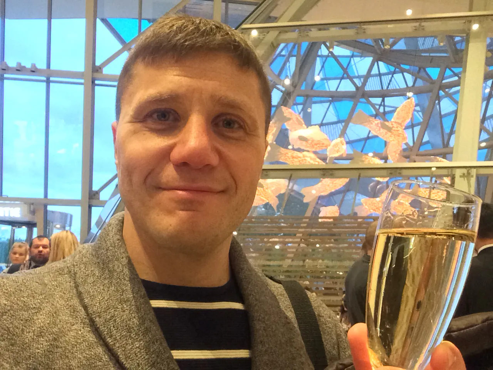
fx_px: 442
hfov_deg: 58.4
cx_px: 246
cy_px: 185
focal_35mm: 31
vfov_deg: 45.4
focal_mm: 2.15
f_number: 2.4
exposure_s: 1/17
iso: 500
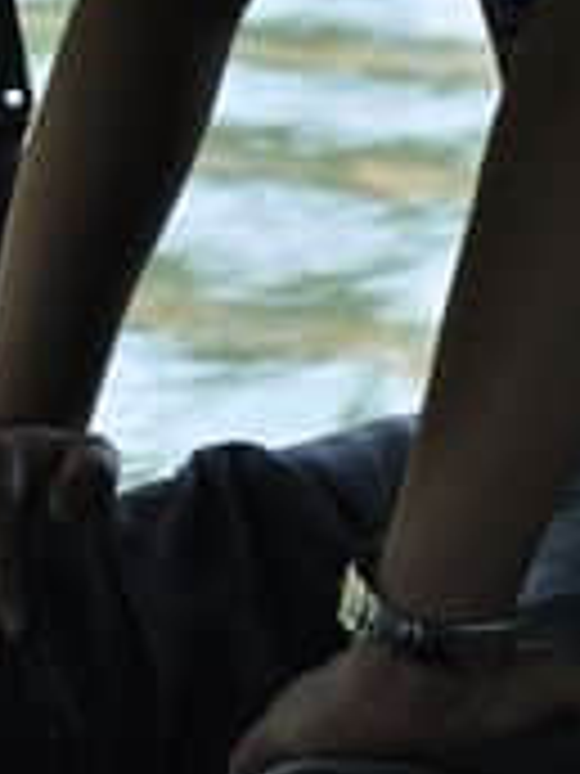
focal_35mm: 440
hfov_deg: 3.4
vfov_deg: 4.5
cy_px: -225
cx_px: 220
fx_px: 9839
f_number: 11
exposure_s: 1/200
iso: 400
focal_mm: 105
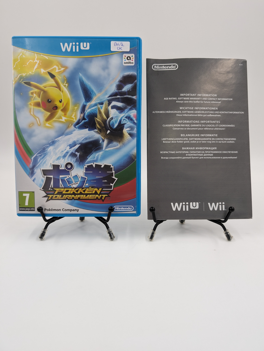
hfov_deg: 56.9
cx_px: 132
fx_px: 243
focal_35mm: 24
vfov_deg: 71.5
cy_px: 176
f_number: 1.68
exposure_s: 1/49.8
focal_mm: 6.9
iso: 58
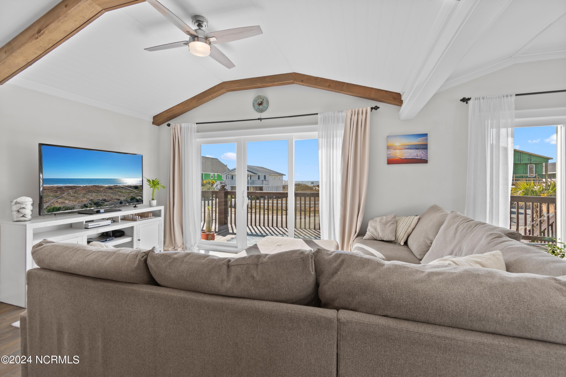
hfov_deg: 100.4
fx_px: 236
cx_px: 283
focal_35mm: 15
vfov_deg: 77.3
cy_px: 188
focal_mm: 10
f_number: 4.5
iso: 100
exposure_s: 1/8
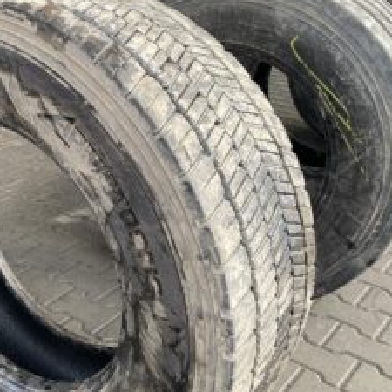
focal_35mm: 44
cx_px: 30
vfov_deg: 38.2
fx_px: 564
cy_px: 236
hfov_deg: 35.7
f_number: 1.8
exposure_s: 1/116
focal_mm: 4.25
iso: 125
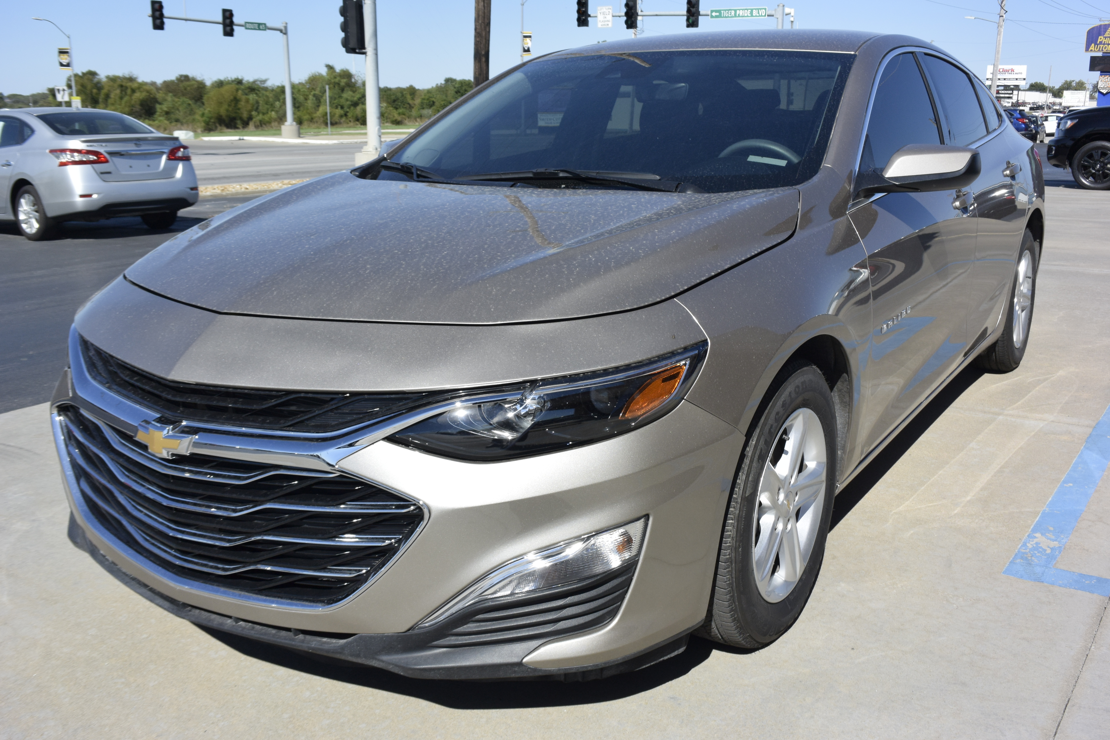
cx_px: 555
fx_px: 1017
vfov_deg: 40.0
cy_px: 370
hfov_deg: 57.2
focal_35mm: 33
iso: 160
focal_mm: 12.3
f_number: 6.3
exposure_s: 1/640
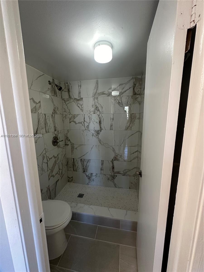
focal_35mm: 14
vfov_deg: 102.1
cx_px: 102
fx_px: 110
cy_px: 136
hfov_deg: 85.7
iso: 200
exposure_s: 1/60
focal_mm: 2.22
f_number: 2.2
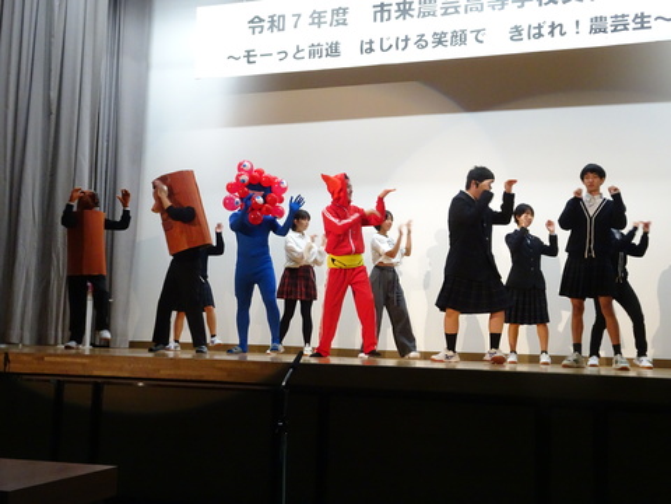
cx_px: 336
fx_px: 853
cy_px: 252
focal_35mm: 44
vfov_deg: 32.9
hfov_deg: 42.9
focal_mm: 7.58
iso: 800
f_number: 4.5
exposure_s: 1/60
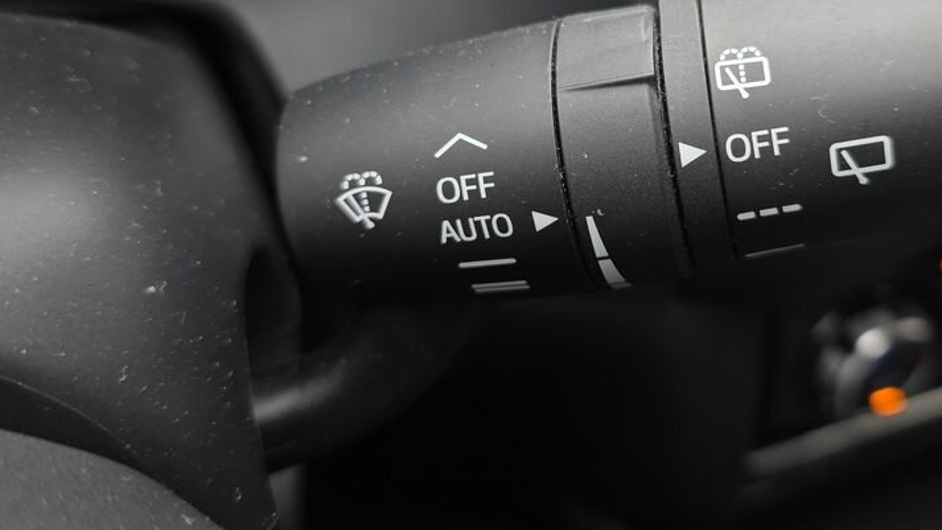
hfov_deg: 54.9
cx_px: 564
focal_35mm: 36
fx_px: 899
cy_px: 132
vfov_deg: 32.2
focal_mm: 6.3
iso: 25
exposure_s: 1/64.9
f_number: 1.7
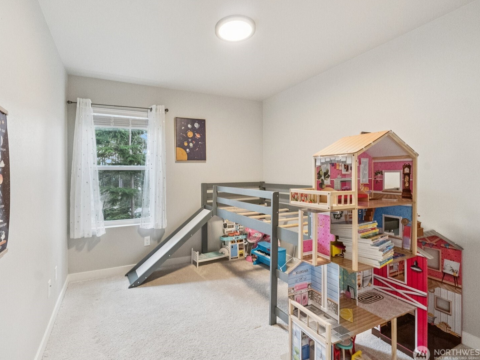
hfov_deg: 90.6
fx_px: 236
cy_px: 178
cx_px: 212
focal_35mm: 17
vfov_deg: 74.7
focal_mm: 10
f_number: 9
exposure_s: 1/30
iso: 2500
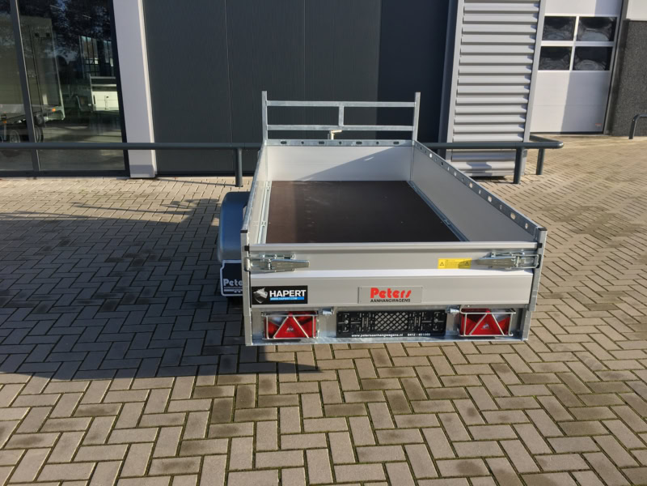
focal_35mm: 29
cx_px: 324
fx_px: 542
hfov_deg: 61.7
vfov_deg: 48.2
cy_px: 243
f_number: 2.2
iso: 25
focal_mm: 4.2
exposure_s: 1/601
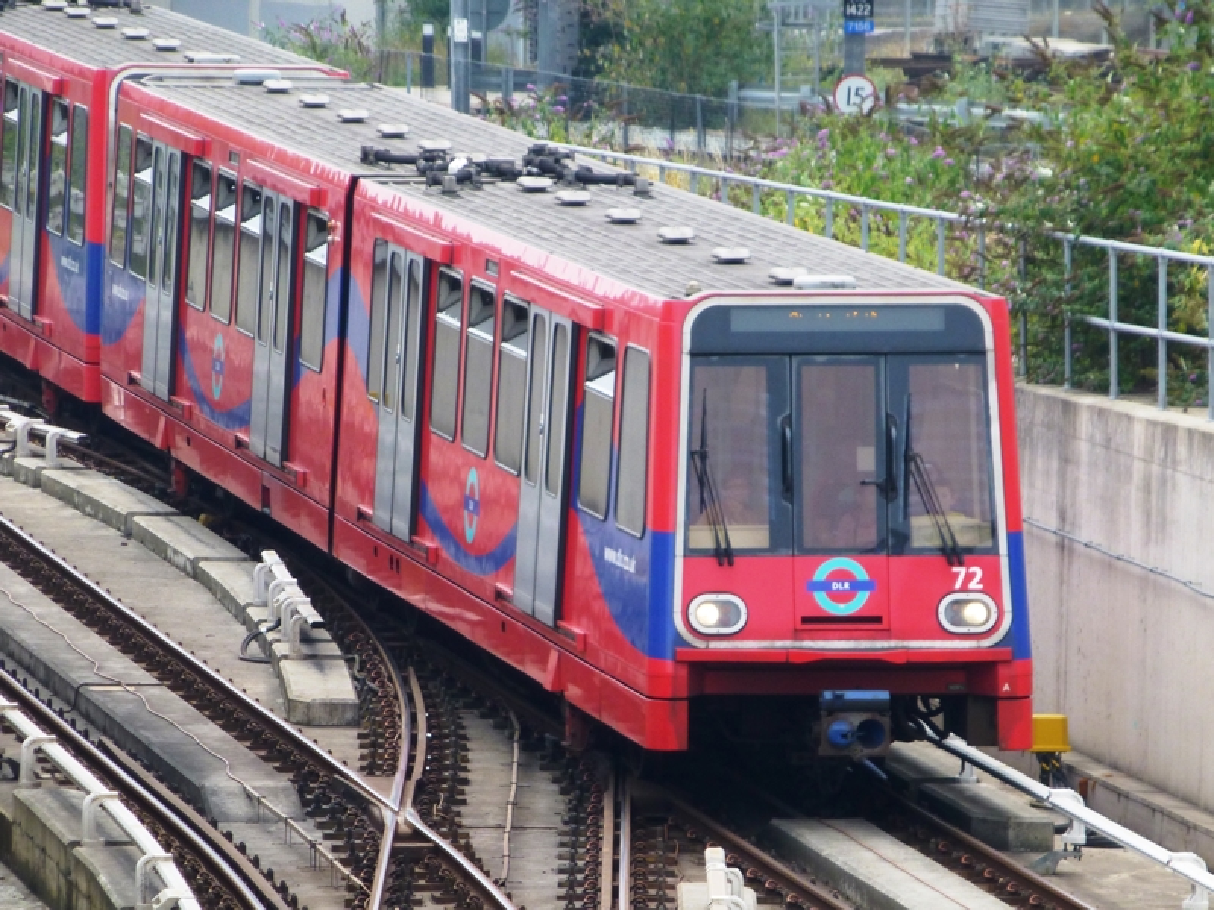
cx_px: 607
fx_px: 9294
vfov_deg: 5.6
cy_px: 455
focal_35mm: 265
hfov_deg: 7.5
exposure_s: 1/200
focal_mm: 47.3
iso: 200
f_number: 5.8
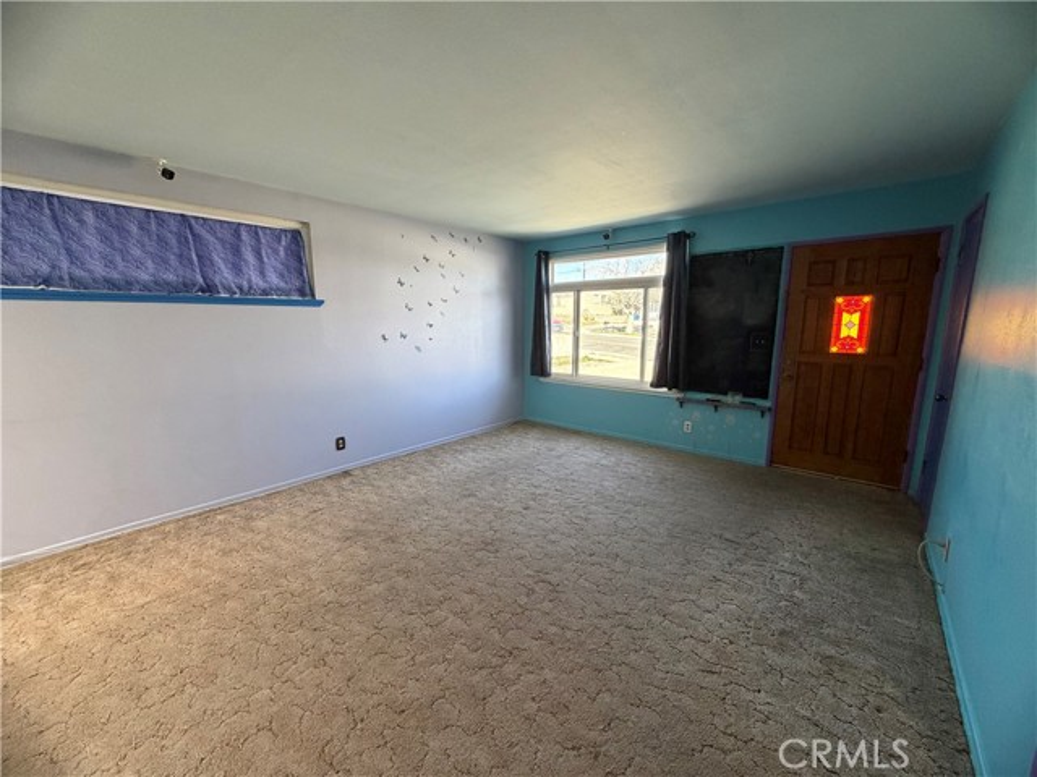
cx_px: 518
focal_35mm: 14
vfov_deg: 85.7
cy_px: 388
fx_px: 419
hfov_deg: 102.1
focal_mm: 2.22
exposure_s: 1/121
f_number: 2.2
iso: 320
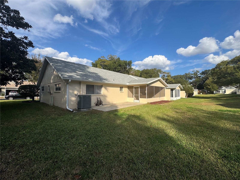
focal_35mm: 14
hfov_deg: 102.1
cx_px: 120
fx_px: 97
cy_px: 90
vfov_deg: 85.7
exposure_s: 1/2494
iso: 50
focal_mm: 2.22
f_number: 2.2
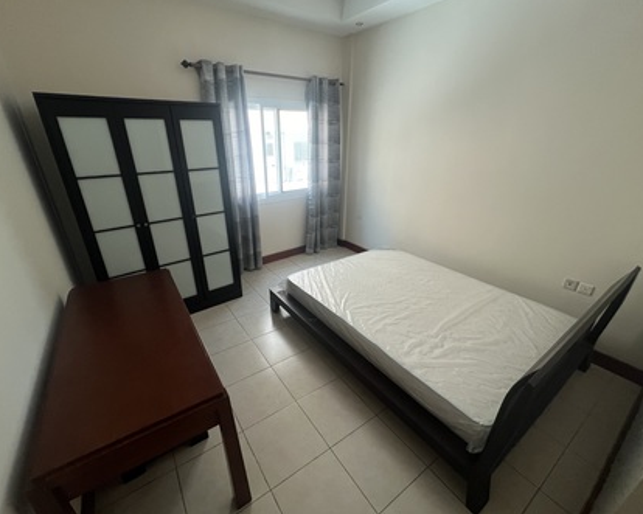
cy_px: 260
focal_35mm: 14
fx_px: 266
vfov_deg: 88.0
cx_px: 310
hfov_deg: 100.7
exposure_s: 1/65
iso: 250
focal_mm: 1.57
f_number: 1.8
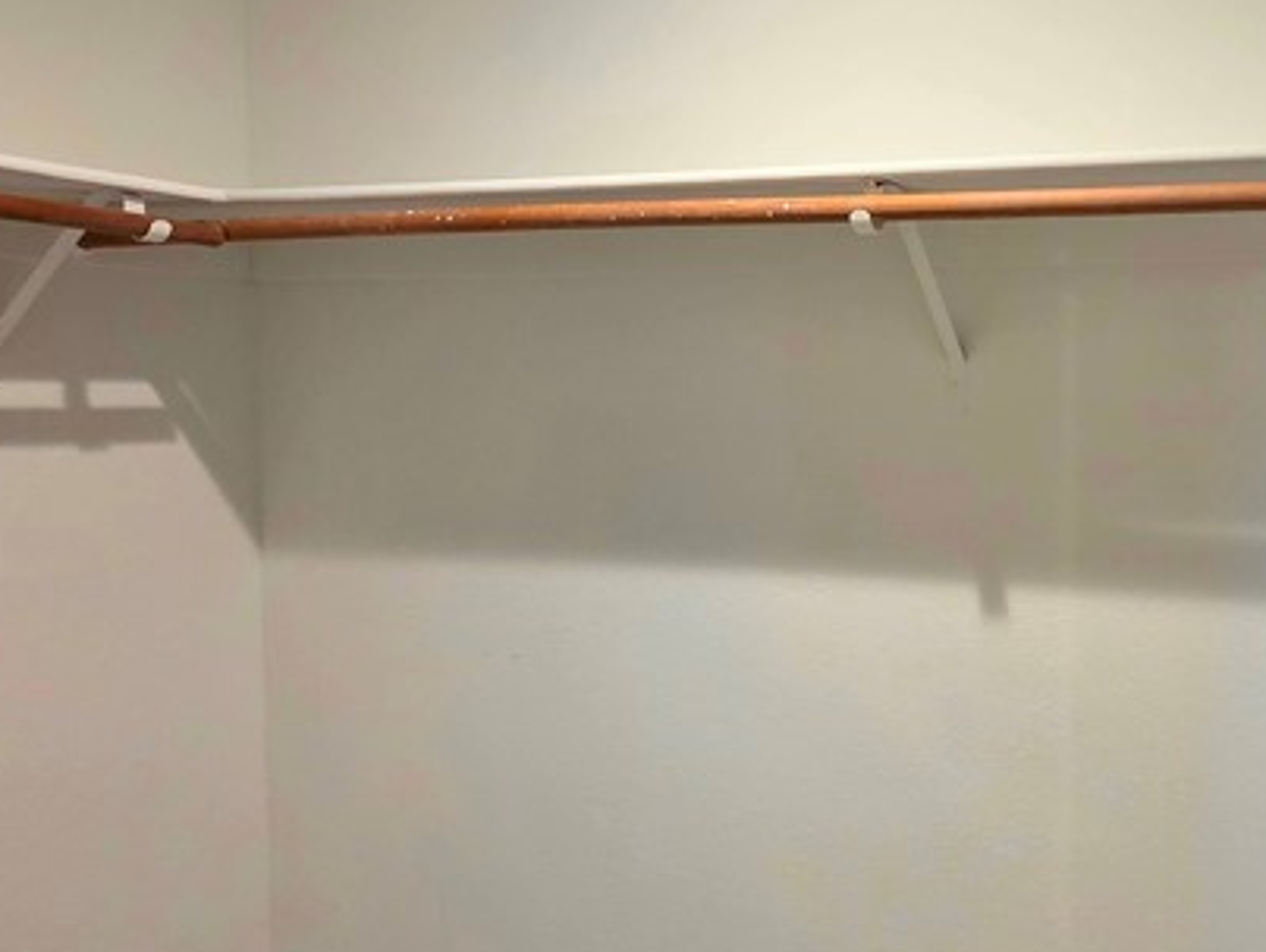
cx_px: 1159
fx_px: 1208
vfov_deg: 43.0
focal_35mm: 33
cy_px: 471
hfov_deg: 48.9
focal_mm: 2.2
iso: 250
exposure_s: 1/60.2
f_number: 1.9
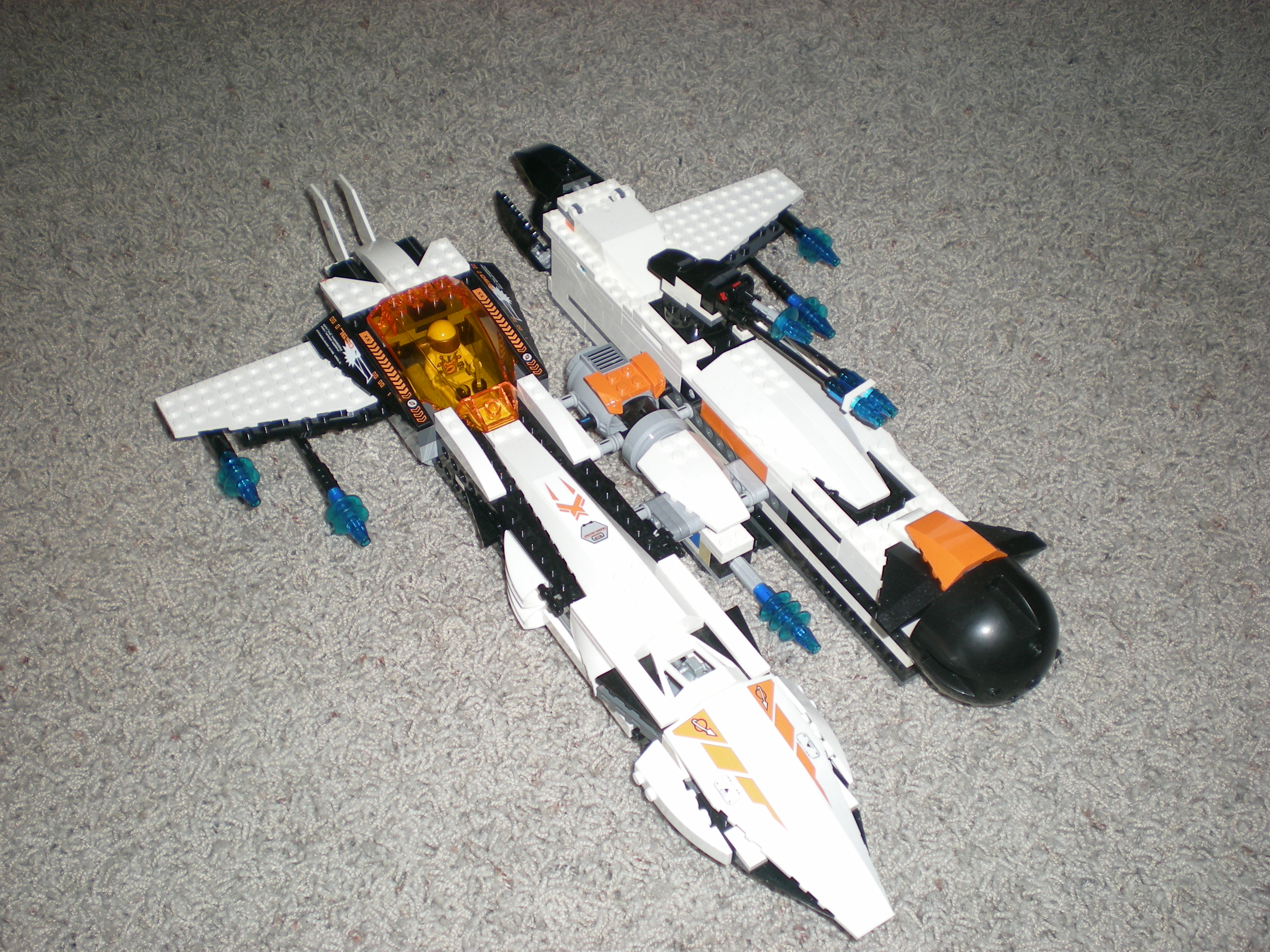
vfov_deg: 37.7
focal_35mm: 38
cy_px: 476
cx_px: 635
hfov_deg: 49.0
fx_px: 1394
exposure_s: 1/60
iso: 50
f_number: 3.1
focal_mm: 6.3
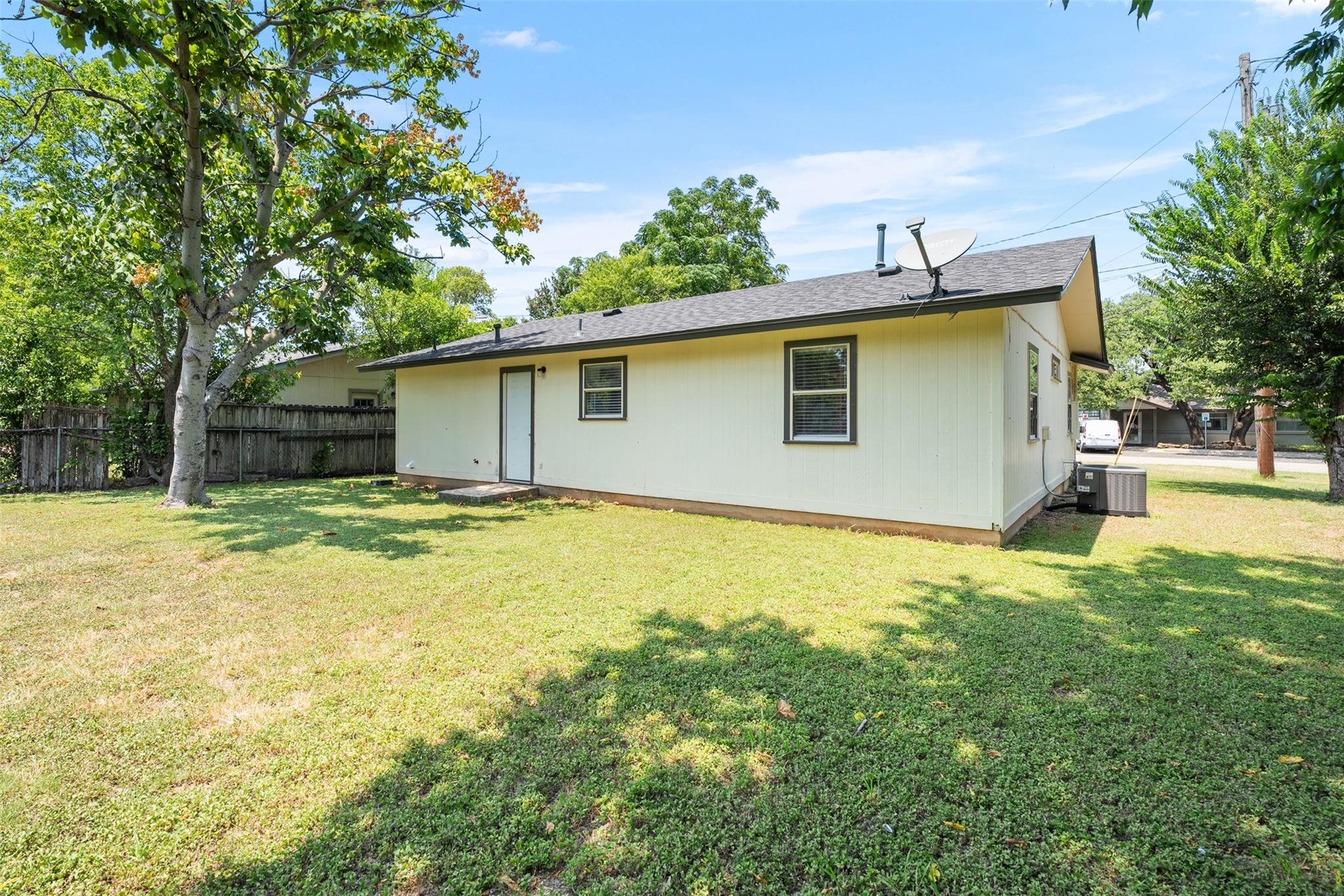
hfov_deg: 96.7
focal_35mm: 16
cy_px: 448
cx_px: 672
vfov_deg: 73.7
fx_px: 597
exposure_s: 1/80
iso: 100
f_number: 8
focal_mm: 16
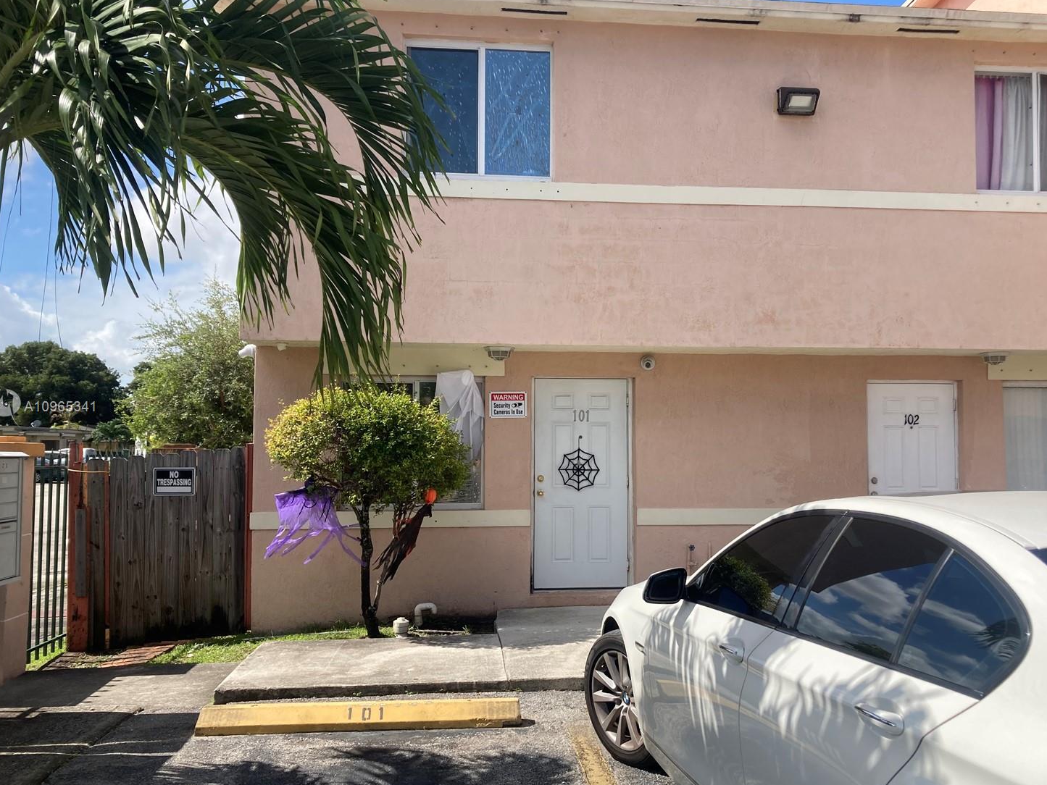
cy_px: 408
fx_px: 938
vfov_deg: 45.4
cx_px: 562
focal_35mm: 31
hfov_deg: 58.3
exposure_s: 1/1621
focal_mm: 3.99
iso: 20
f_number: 1.8
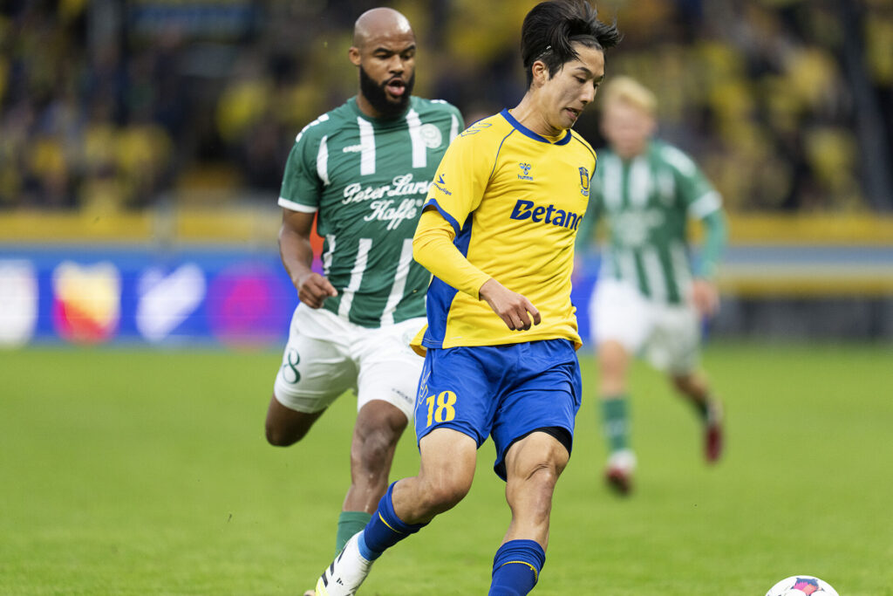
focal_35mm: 400
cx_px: 446
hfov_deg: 5.2
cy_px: 298
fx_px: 9923
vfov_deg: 3.4
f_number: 2.8
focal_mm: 400
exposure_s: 1/1600
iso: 2500
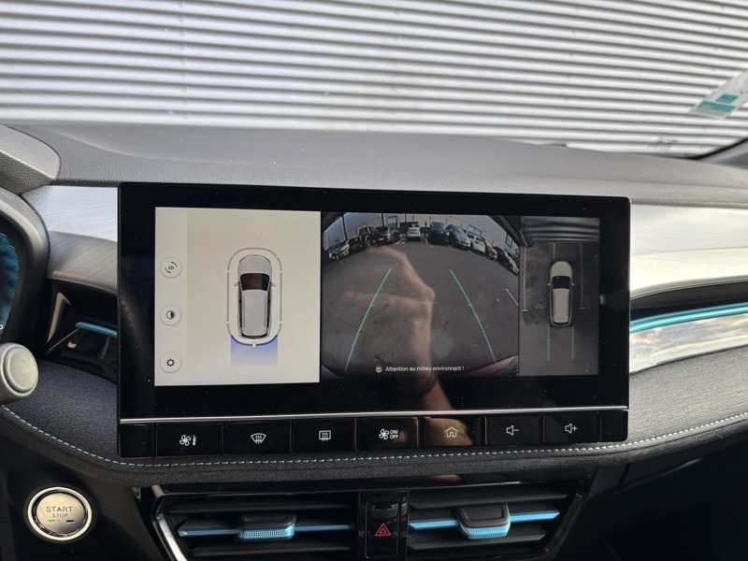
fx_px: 562
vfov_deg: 53.1
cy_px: 280
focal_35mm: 26
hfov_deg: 67.3
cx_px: 374
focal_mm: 5.96
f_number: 1.6
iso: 50
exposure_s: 1/121
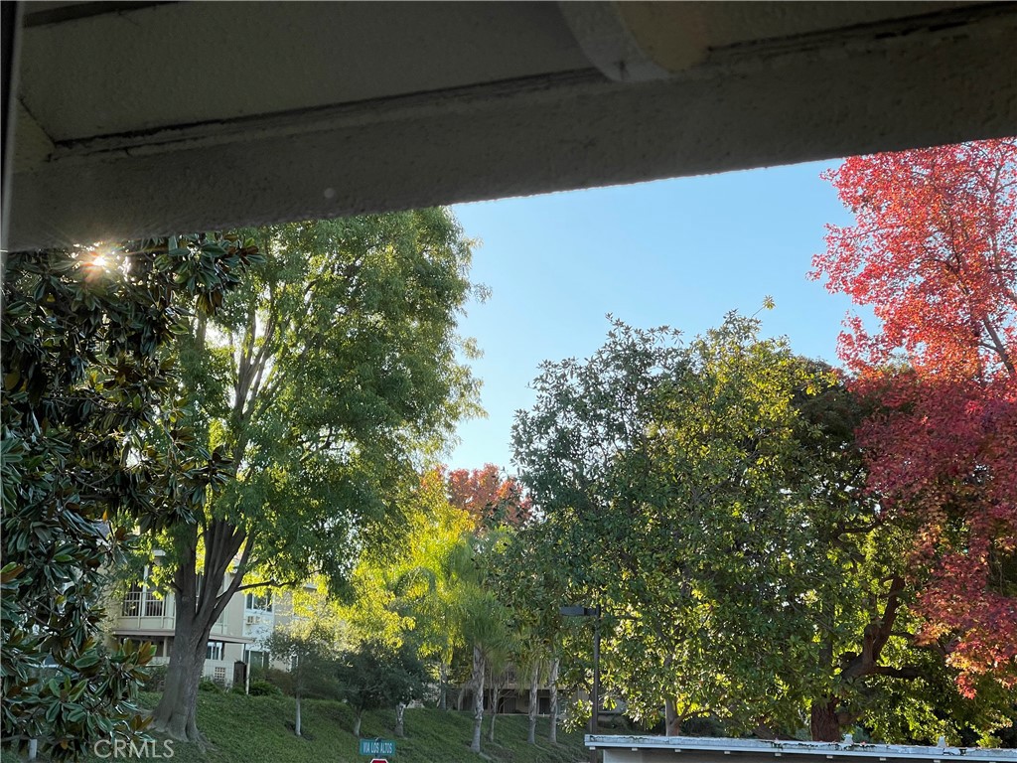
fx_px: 1880
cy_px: 382
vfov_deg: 22.9
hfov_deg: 30.3
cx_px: 508
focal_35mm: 64
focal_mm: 7.5
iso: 20
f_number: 2.2
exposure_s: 1/200
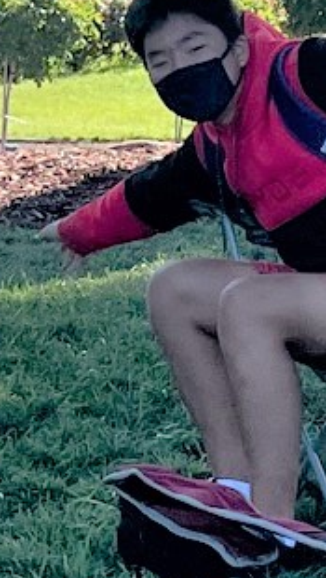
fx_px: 2820
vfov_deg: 11.4
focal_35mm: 184
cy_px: -196
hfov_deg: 6.4
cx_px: -386
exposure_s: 1/3300
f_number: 1.6
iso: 32
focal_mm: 4.2
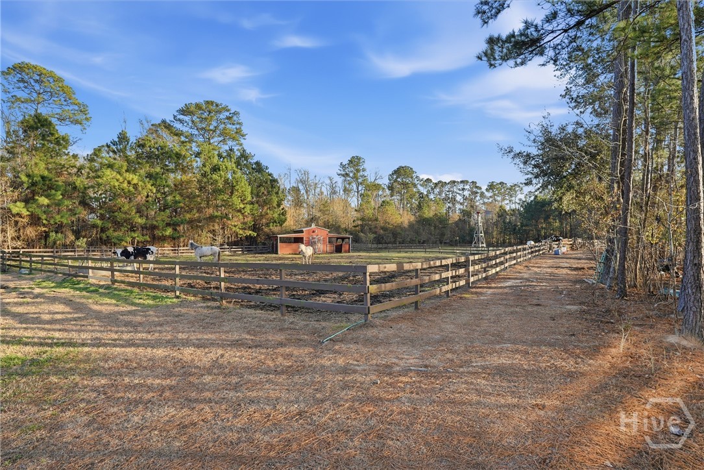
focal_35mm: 18
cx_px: 352
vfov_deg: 67.4
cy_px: 235
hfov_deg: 90.0
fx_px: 352
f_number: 9
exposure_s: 1/4000
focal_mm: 18
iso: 320
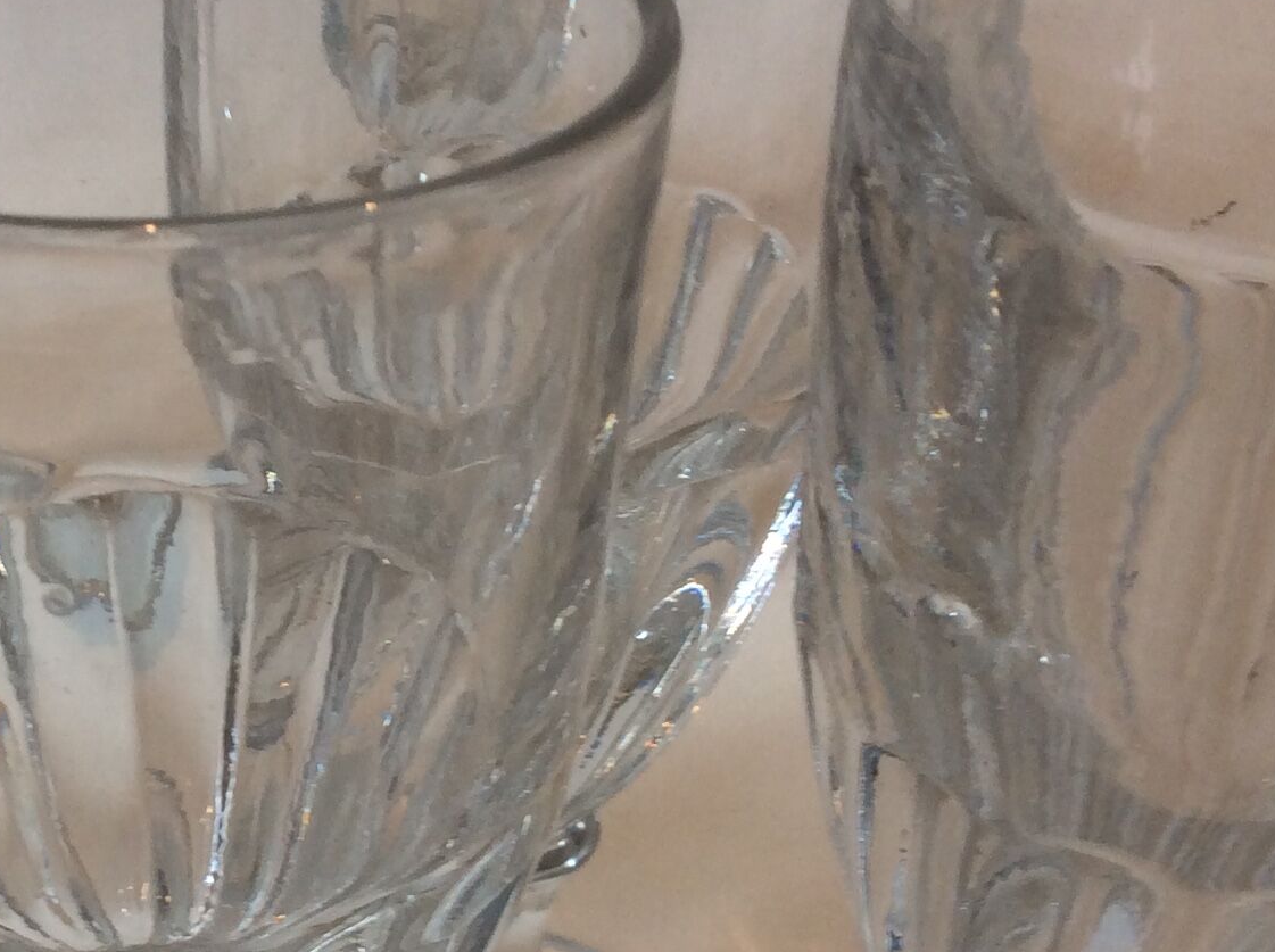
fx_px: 2721
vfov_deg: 19.7
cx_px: 98
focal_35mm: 74
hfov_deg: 25.5
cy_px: 689
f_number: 2.4
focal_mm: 3.3
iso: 32
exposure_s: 1/33
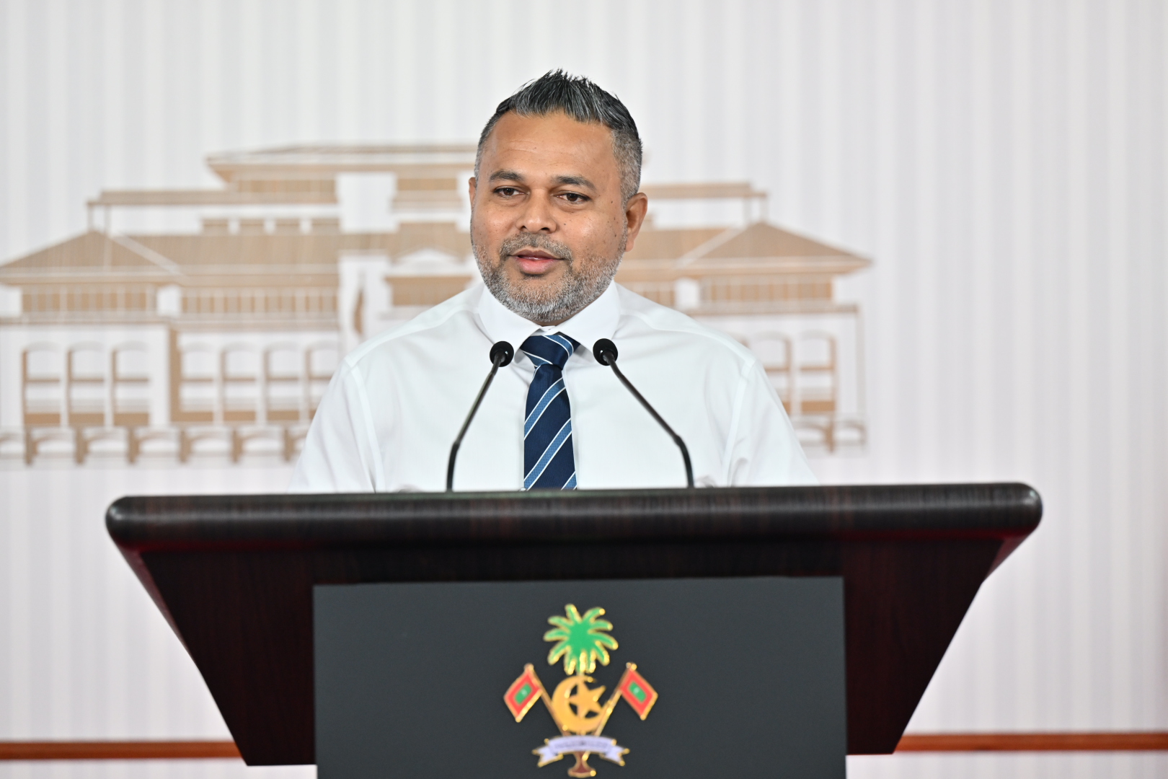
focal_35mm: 165
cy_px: 390
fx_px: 5353
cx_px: 584
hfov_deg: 12.5
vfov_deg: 8.3
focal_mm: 165
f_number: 3.5
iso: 1250
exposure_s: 1/200
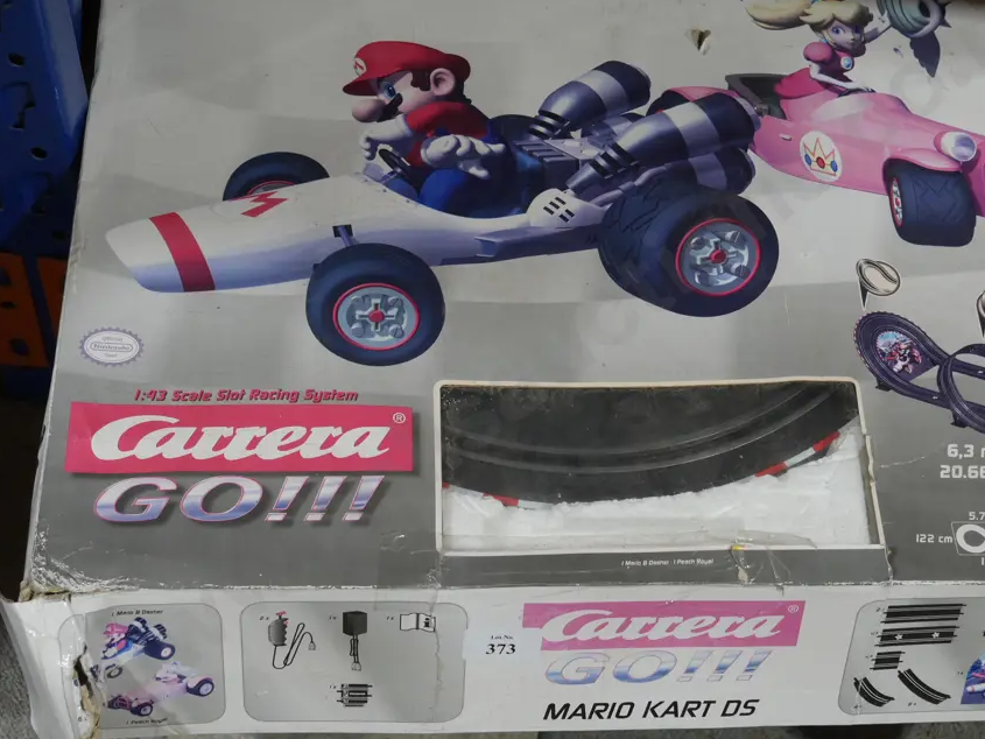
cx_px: 571
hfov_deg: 30.7
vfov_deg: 23.3
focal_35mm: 63
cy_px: 347
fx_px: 1793
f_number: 5.6
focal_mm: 26
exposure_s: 1/60
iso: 500
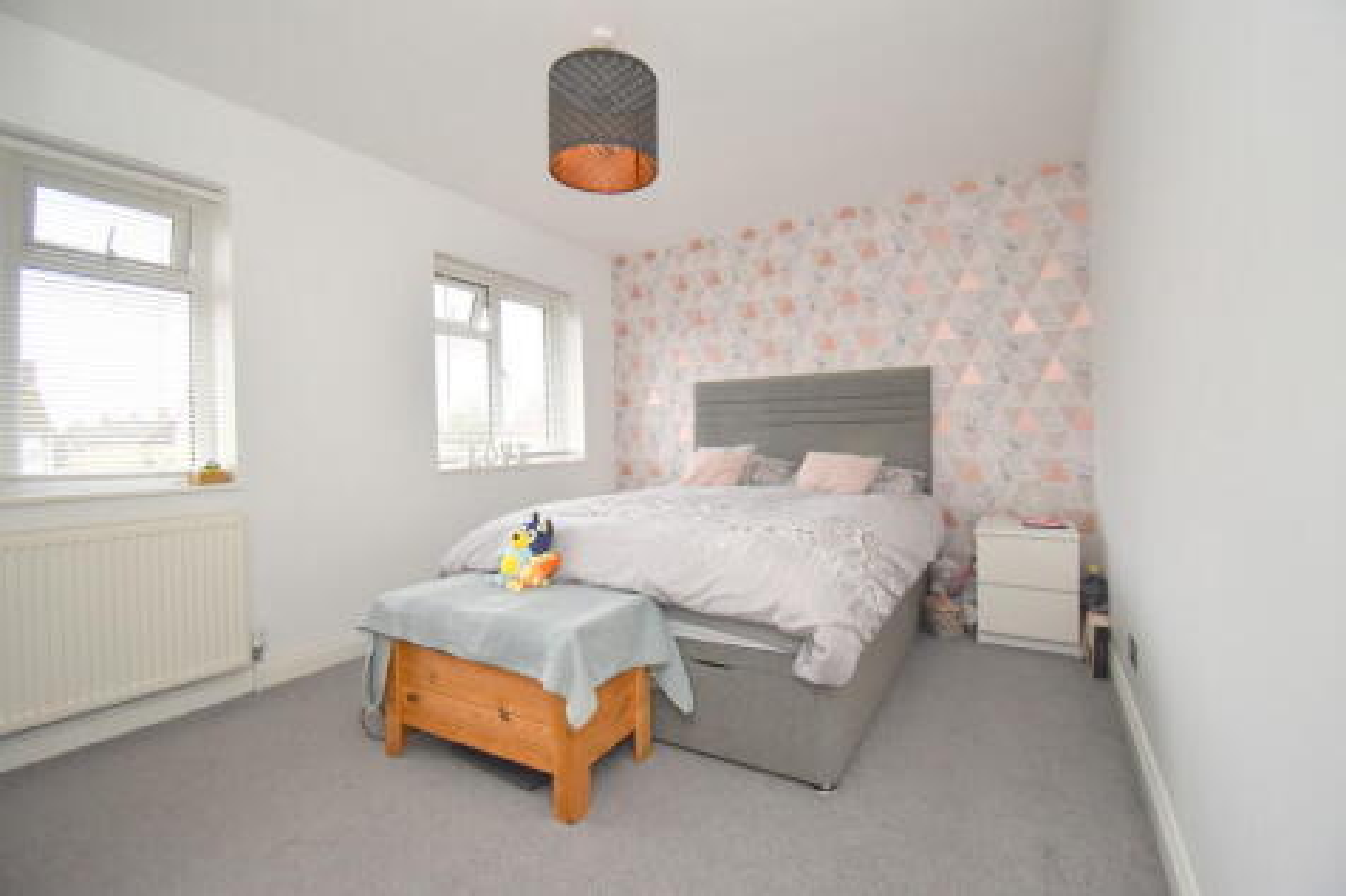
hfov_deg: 100.4
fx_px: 561
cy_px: 448
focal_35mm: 15
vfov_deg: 77.3
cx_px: 673
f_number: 4.5
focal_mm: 10
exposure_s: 1/125
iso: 1000
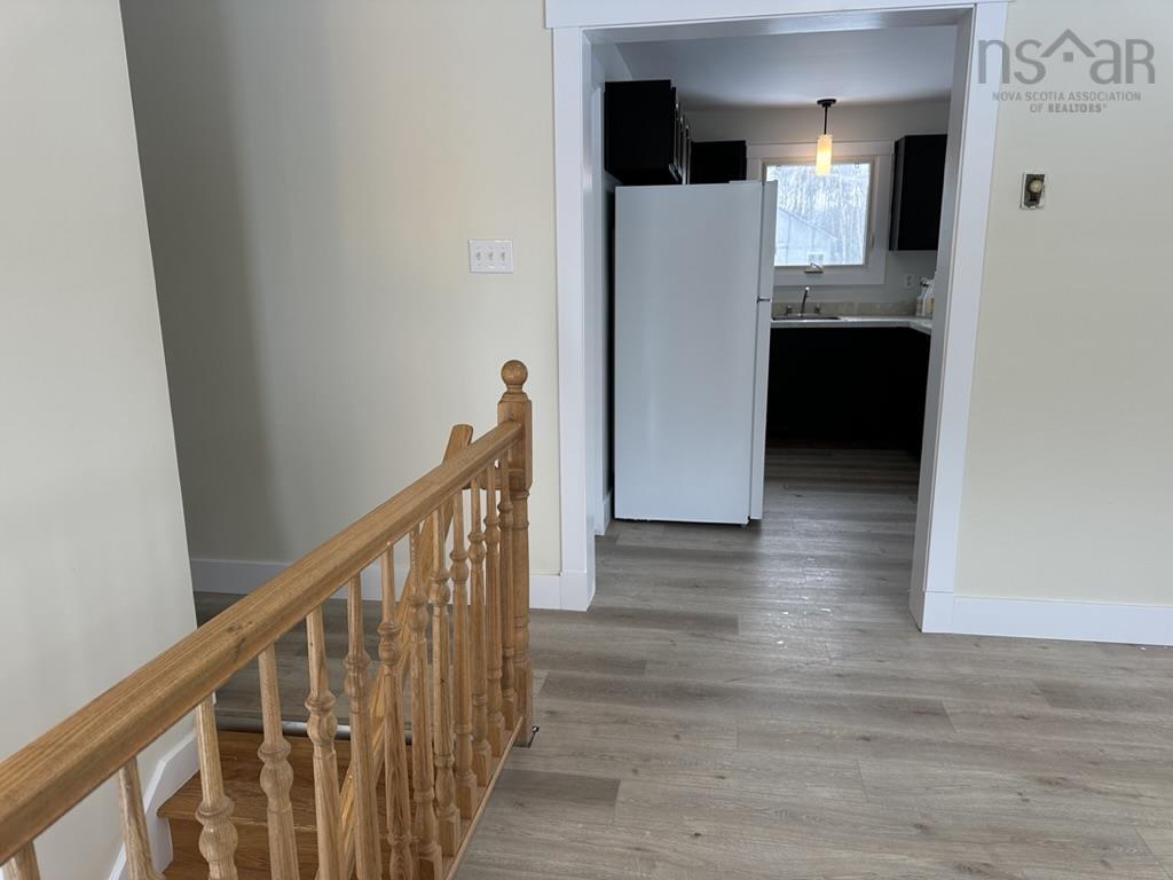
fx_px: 813
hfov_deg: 71.6
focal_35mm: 24
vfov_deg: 56.8
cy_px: 440
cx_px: 586
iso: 80
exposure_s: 1/120
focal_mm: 6.86
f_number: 1.78
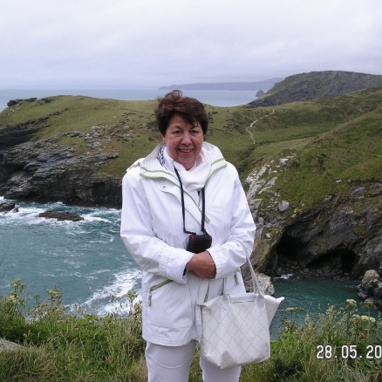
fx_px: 574
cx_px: 181
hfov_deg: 36.8
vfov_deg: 36.8
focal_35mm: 46
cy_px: 194
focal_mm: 7.8
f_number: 5.6
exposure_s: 1/350
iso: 100
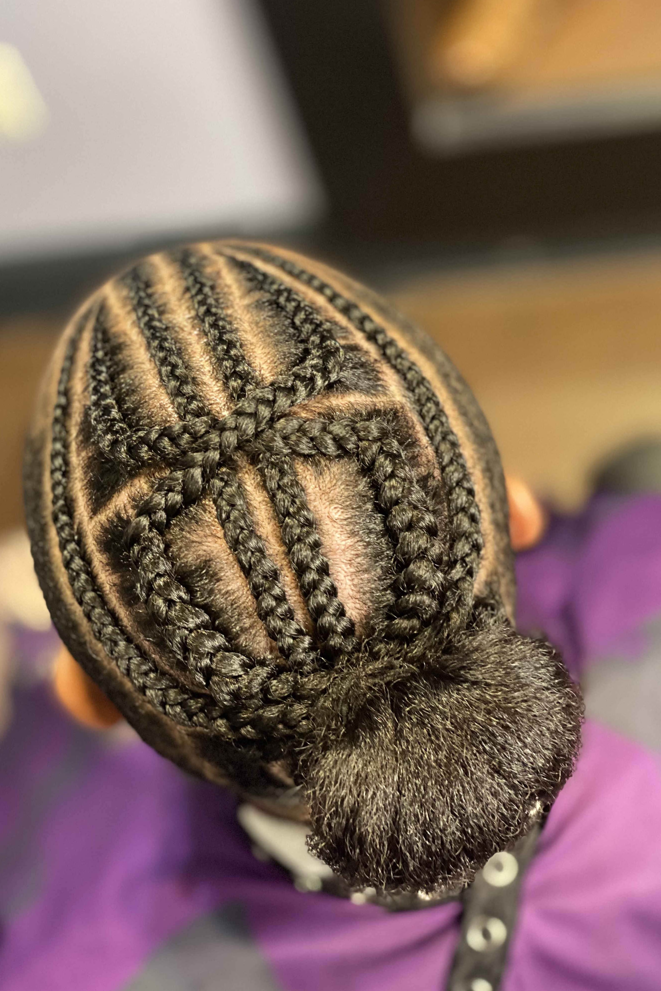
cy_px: 497
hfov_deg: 24.6
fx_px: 1515
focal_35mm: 55
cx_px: 313
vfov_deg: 36.2
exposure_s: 1/24
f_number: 2
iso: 400
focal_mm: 6
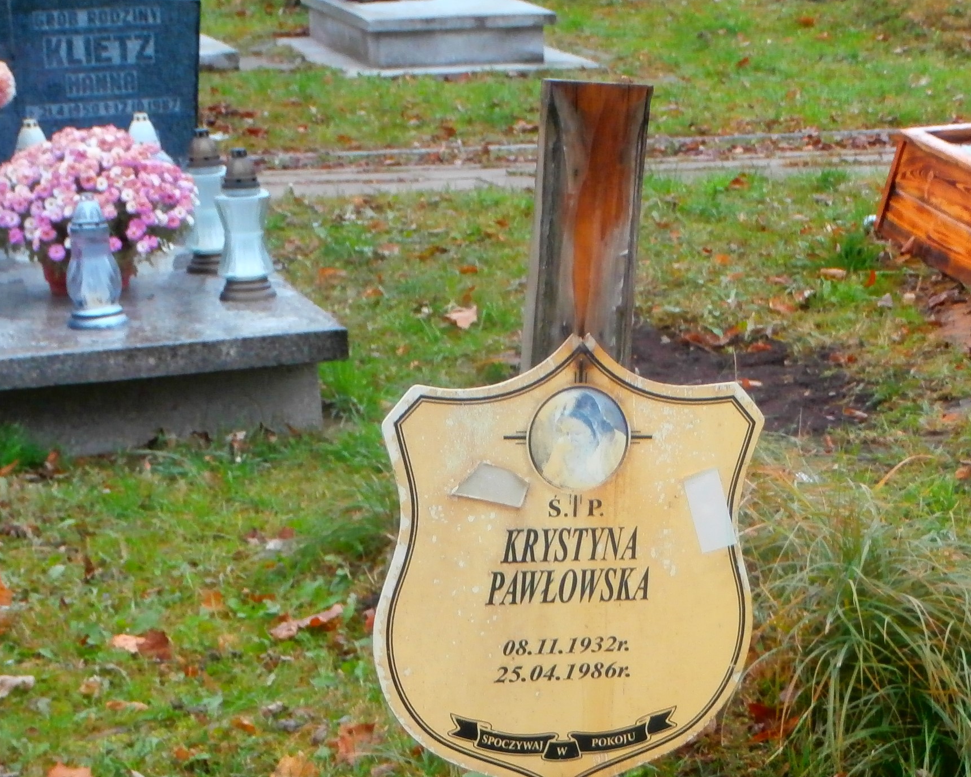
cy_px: 615
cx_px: 575
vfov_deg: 13.2
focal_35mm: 116
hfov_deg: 16.6
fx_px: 3333
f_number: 4.7
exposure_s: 1/80
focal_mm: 12.1
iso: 200
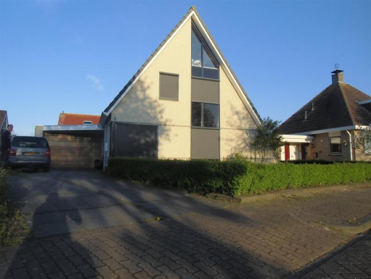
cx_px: 186
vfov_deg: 56.8
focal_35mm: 24
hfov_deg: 71.6
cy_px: 140
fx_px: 257
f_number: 3
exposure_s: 1/500
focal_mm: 4.24
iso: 64
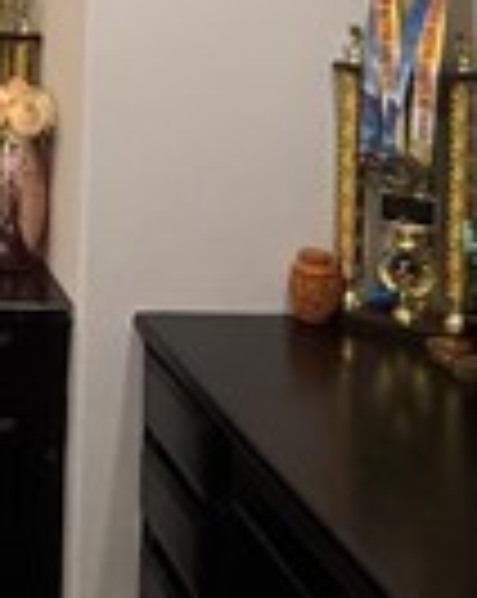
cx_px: -153
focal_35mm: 66
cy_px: -49
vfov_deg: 26.6
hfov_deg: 20.9
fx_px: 1167
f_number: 2.2
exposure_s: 1/60
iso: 250
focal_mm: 2.22
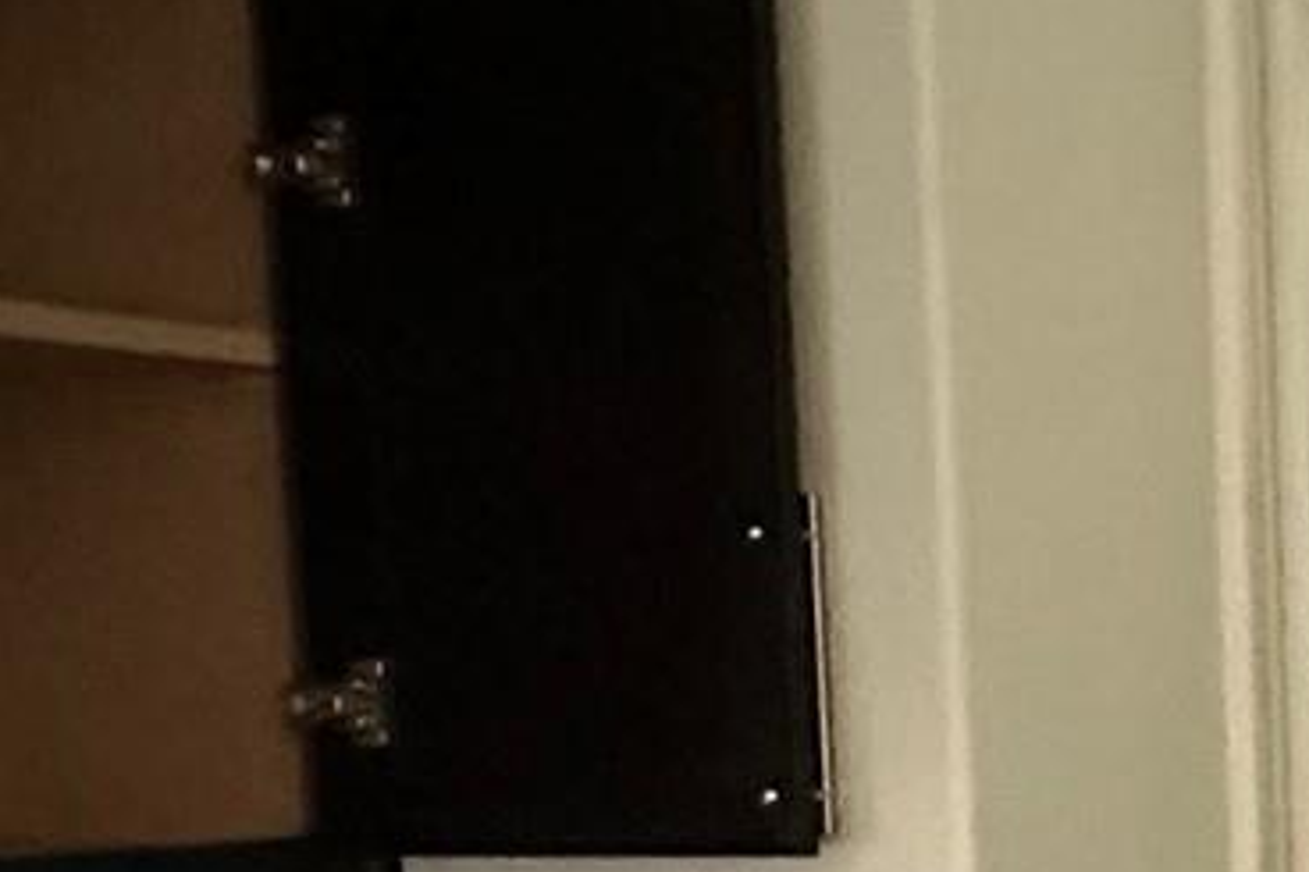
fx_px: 2944
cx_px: 2387
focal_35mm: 81
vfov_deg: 16.4
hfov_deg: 18.9
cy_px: 947
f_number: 2.2
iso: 1250
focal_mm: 2.22
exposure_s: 1/60
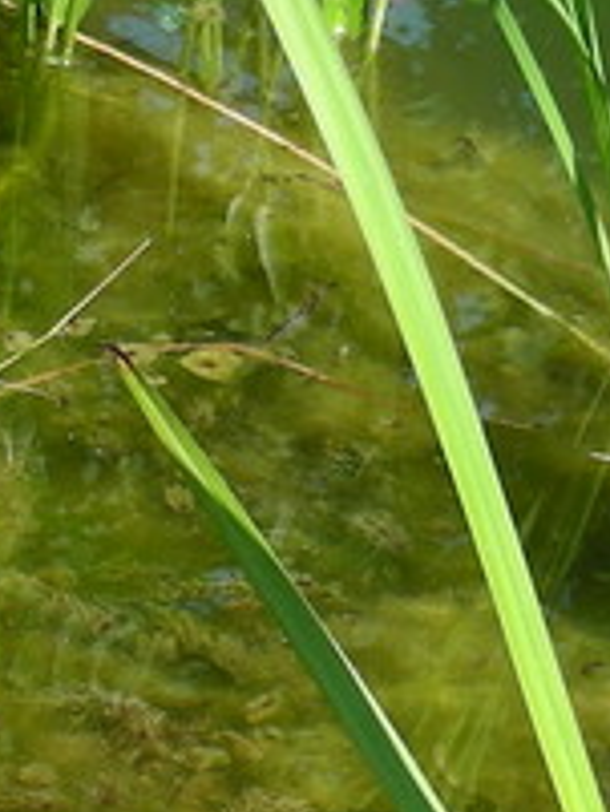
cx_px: 234
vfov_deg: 7.5
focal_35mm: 261
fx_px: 6126
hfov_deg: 5.7
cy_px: 1111
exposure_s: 1/228
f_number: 4
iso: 50
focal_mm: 13.2
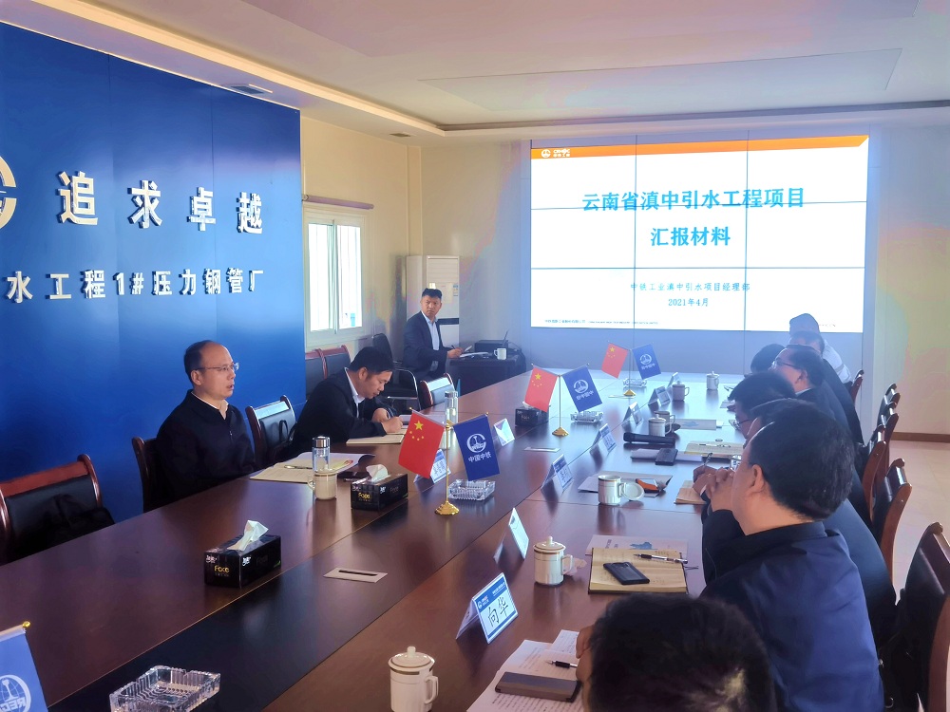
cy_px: 356
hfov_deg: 51.4
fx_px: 988
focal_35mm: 36
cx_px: 475
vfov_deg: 39.7
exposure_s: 1/100
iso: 50
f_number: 1.9
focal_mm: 6.71
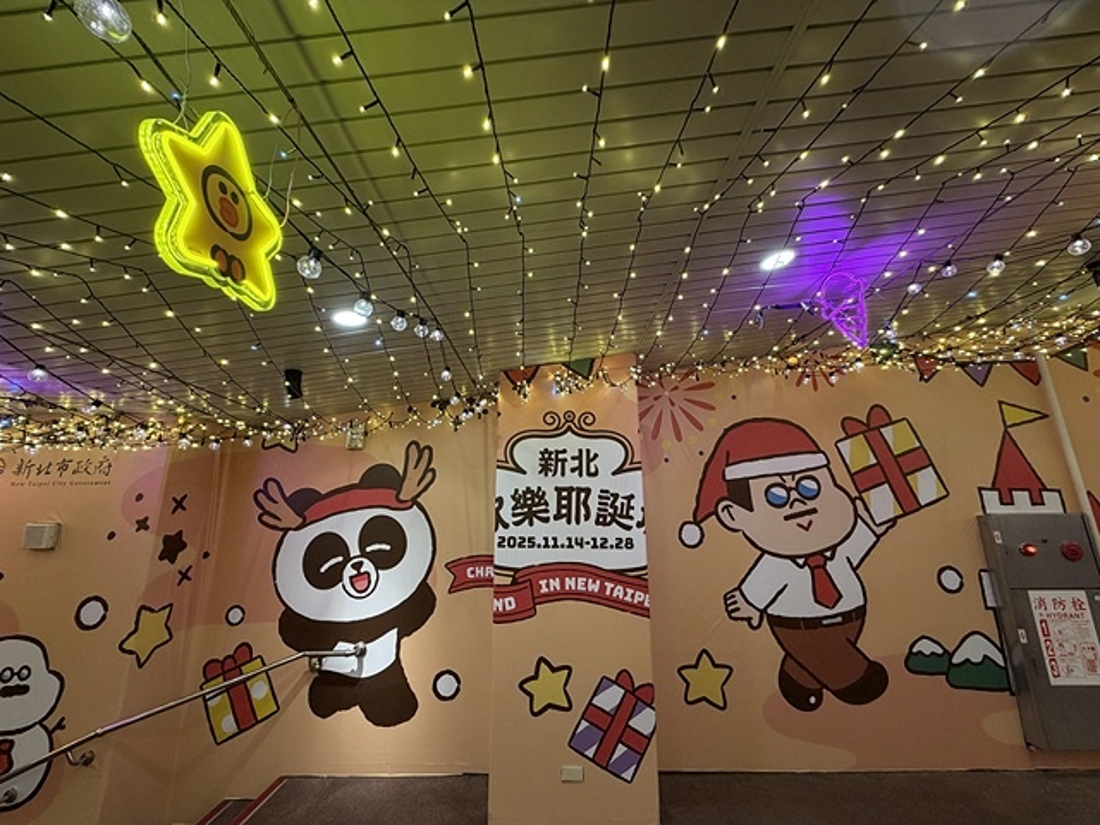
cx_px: 550
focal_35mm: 14
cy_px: 412
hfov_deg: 102.1
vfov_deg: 85.7
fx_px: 445
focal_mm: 2.22
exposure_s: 1/120
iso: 200
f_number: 2.2
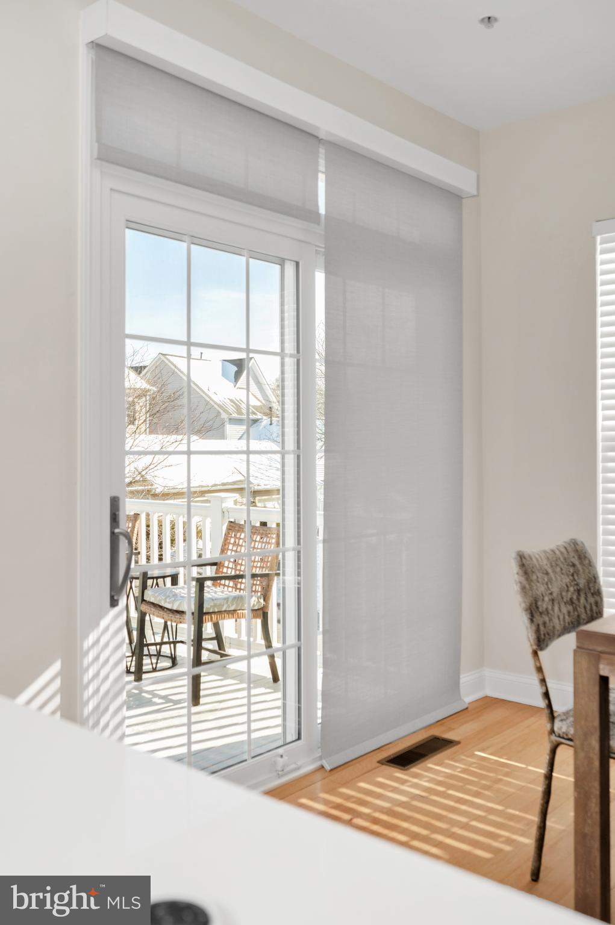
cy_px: 462
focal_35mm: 30
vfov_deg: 62.0
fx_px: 770
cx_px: 308
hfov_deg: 43.5
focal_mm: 30
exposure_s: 1/200
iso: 125
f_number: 4
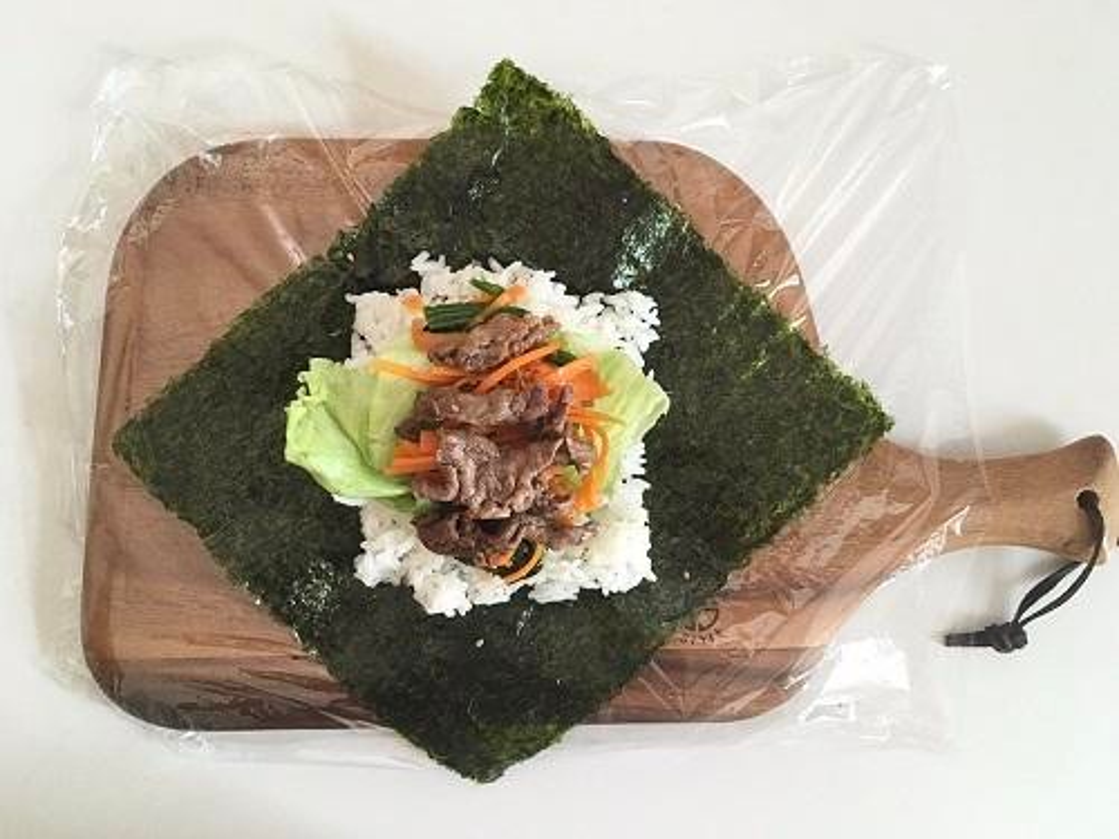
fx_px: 937
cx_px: 560
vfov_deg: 48.2
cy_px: 420
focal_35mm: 29
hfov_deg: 61.7
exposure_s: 1/30
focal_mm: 4.2
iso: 125
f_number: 2.2
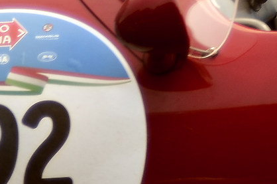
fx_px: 4631
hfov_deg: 3.4
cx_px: 599
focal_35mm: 603
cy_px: -259
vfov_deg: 2.3
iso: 100
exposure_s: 1/400
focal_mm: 70
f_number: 4
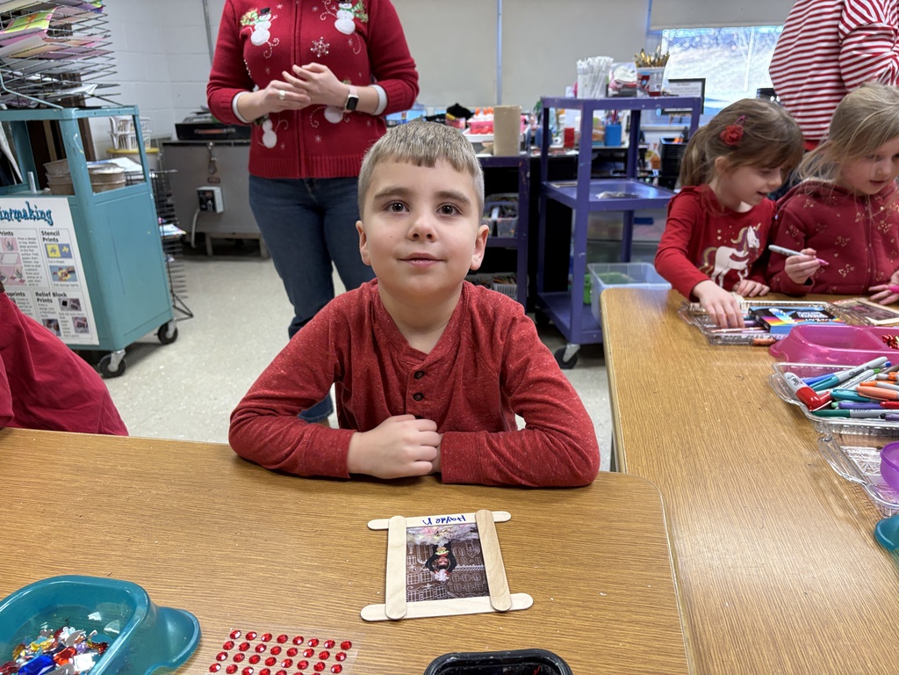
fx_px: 675
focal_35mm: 26
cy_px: 338
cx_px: 450
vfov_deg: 53.1
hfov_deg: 67.3
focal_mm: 5.96
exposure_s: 1/60
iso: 160
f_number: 1.6
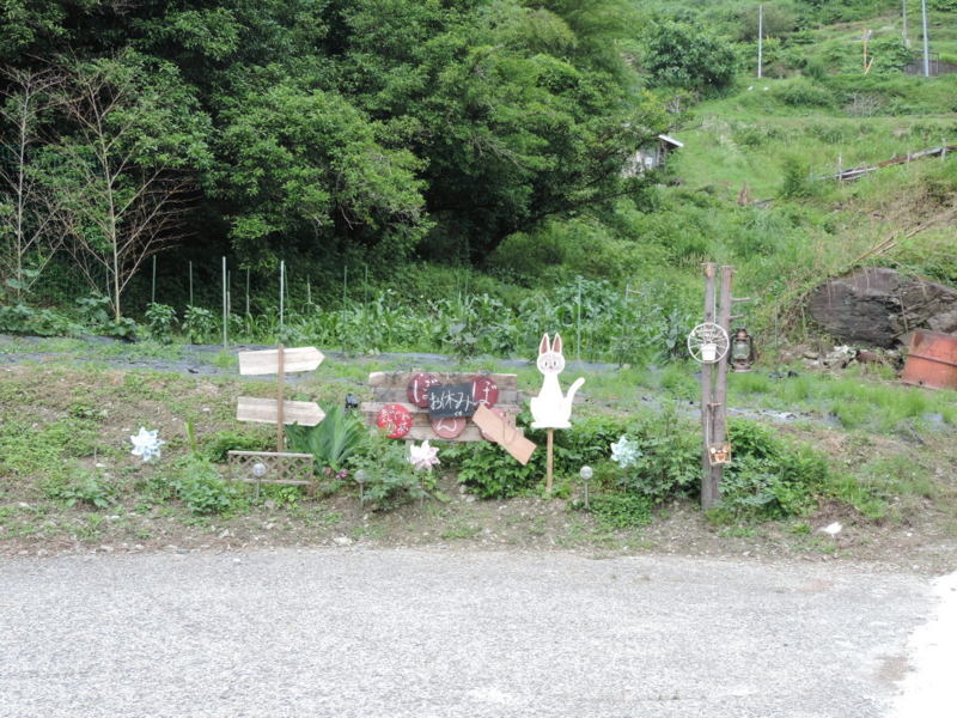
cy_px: 359
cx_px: 478
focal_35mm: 50
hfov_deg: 38.2
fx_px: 1382
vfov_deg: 29.1
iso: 80
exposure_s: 1/200
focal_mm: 8.9
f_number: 3.6
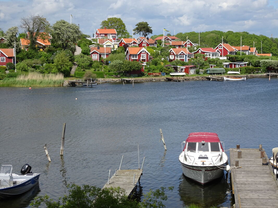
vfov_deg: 21.6
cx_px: 139
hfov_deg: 28.6
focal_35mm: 68
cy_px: 104
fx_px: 546
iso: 80
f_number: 4.5
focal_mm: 11.66
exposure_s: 1/640
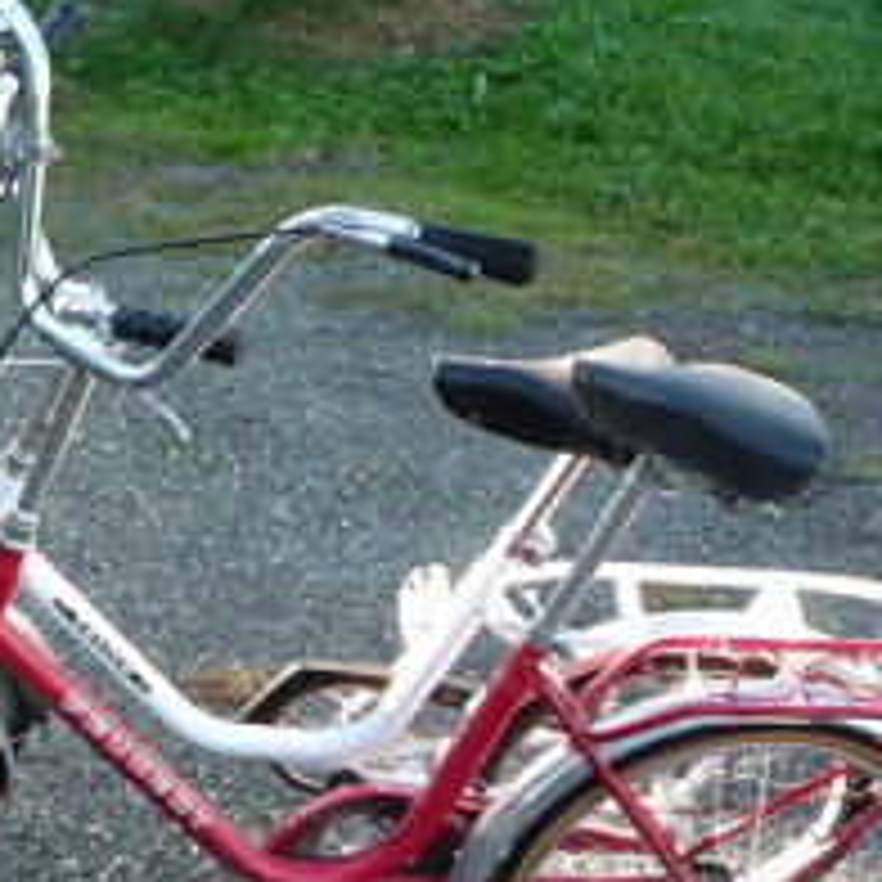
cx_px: -54
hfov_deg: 24.9
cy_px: 796
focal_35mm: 65
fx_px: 1874
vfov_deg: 25.6
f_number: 3.3
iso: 100
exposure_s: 1/60
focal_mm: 5.2
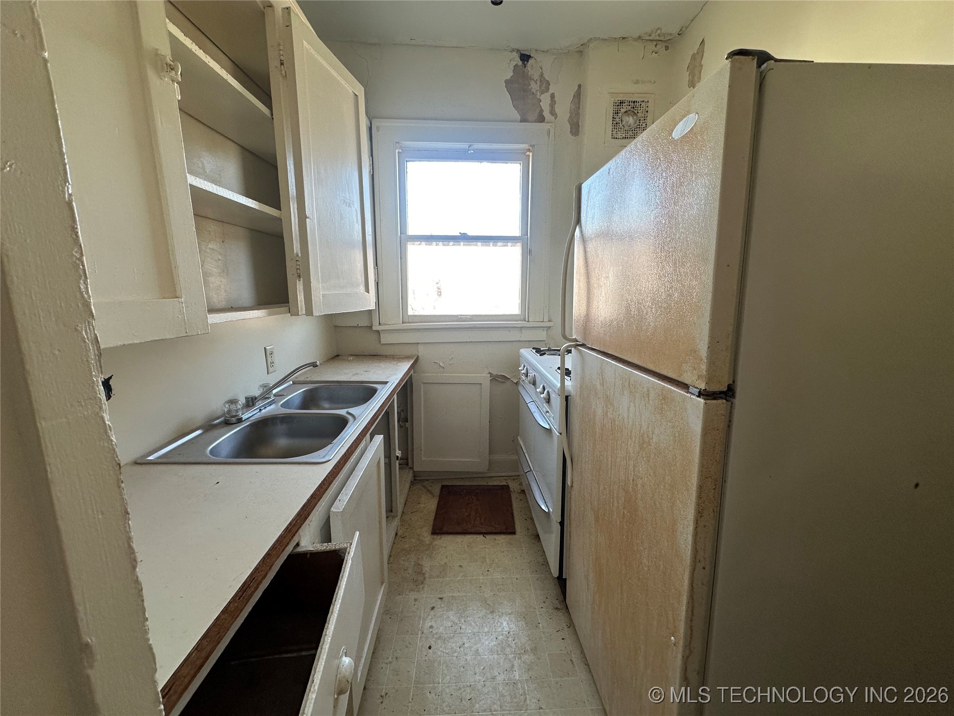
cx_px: 477
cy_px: 358
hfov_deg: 102.1
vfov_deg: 85.7
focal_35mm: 14
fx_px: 386
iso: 100
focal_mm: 2.22
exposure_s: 1/99
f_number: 2.2
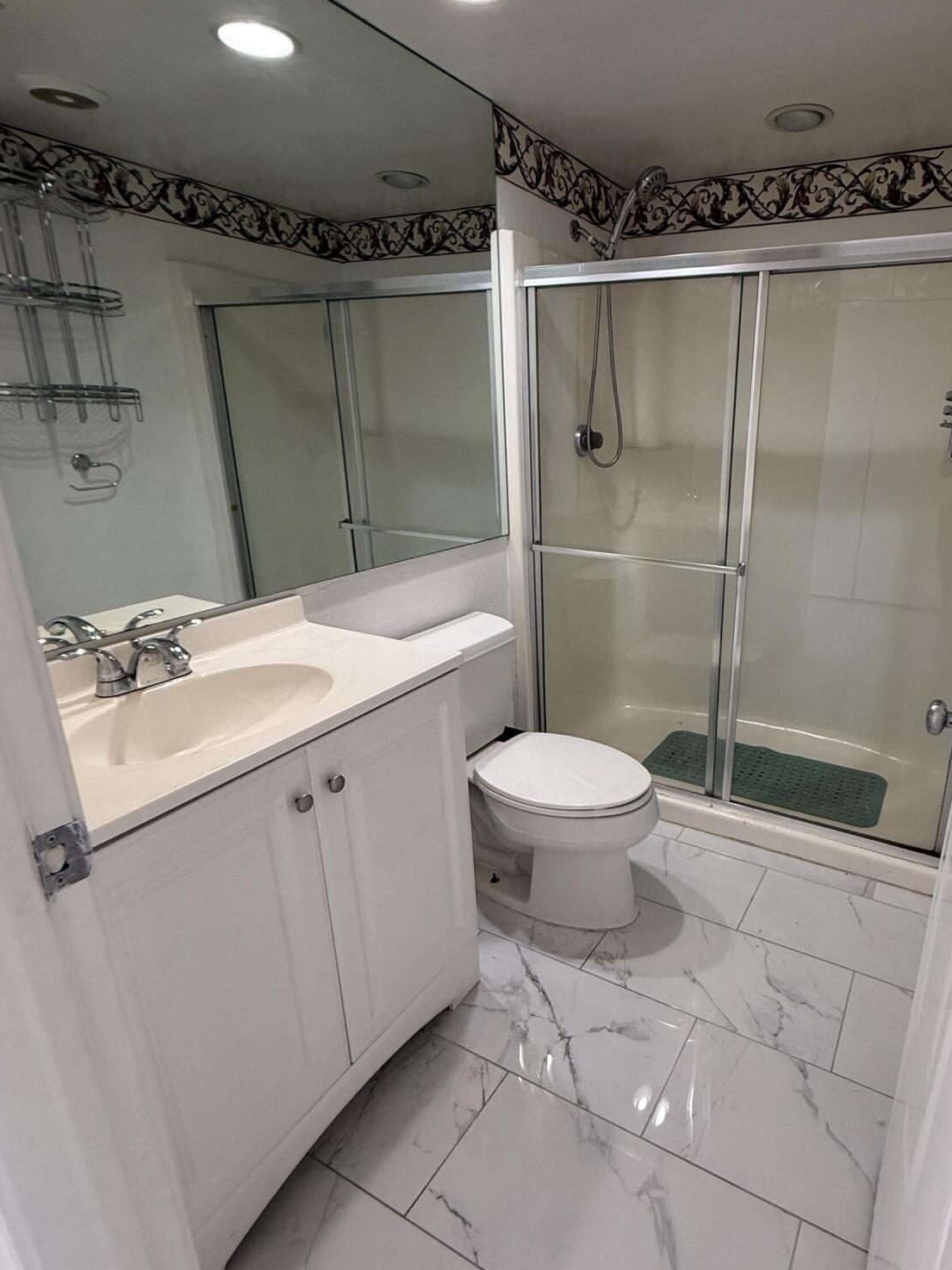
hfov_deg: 67.0
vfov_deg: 84.7
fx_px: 697
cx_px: 624
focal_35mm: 19
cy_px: 633
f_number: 2.2
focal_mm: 2.22
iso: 200
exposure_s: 1/120
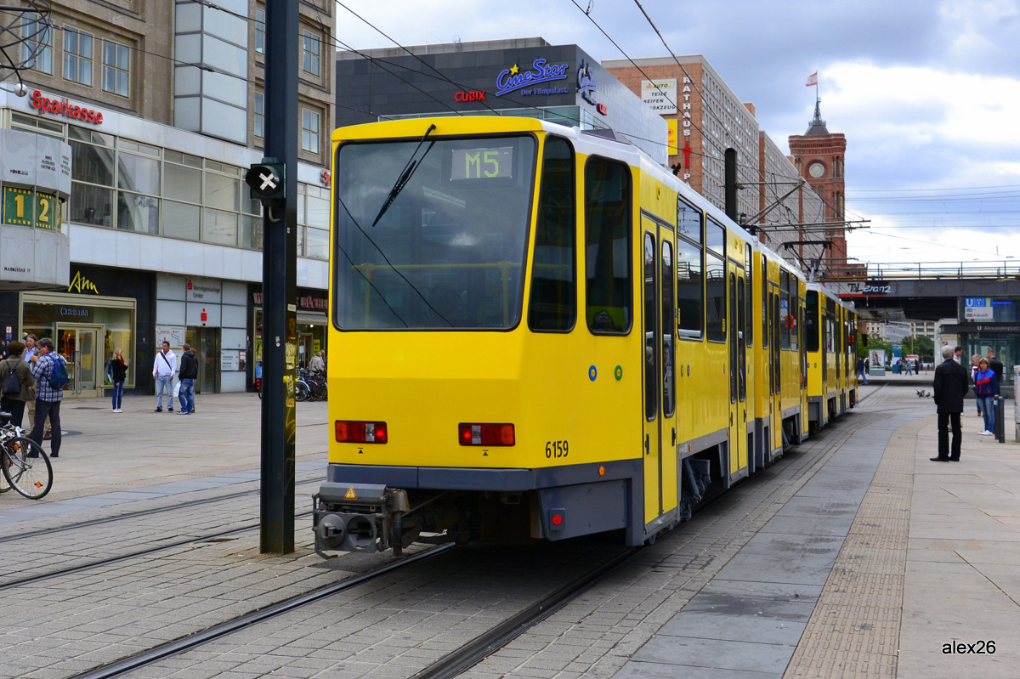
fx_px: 1104
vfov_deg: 34.2
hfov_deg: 49.6
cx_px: 510
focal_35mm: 39
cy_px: 340
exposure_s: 1/250
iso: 400
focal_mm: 26
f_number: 10
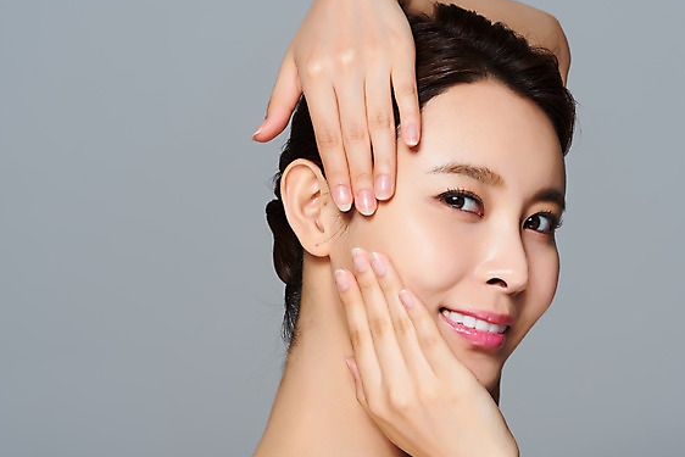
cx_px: 354
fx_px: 2132
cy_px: 233
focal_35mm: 112
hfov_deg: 18.3
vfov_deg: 12.2
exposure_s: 1/125
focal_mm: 105
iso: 64
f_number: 16
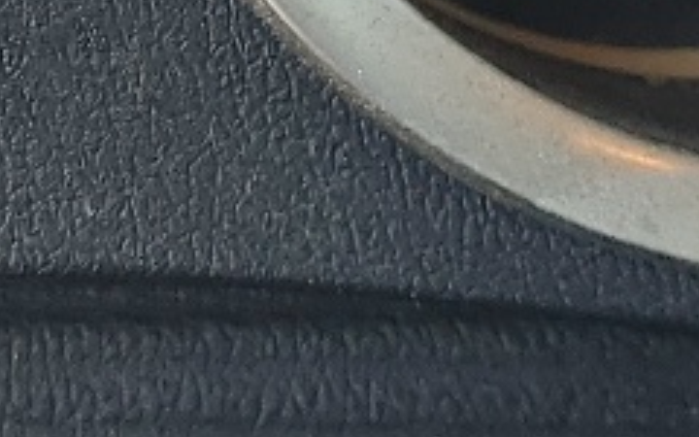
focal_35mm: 184
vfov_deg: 7.0
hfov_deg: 11.3
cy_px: -344
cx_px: -23
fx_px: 3505
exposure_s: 1/120
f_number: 1.5
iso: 52
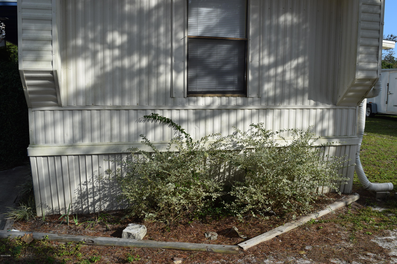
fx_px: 364
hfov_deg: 57.2
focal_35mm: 33
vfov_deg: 40.0
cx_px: 198
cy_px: 132
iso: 200
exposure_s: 1/400
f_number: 10
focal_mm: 22
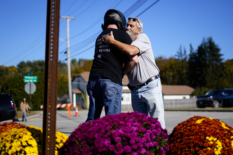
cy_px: 78
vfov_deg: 27.0
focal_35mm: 50
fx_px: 324
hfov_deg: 39.6
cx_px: 116
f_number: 1.8
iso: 100
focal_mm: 50
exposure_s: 1/5000
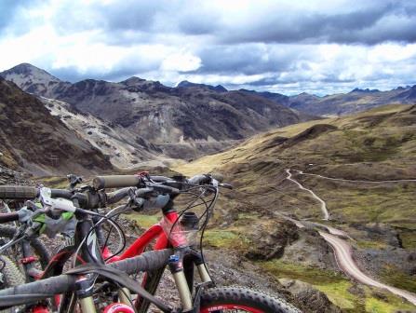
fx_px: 457
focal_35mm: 38
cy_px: 156
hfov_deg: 48.9
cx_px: 208
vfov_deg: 37.8
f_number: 4
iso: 80
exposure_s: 1/640
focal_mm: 6.3
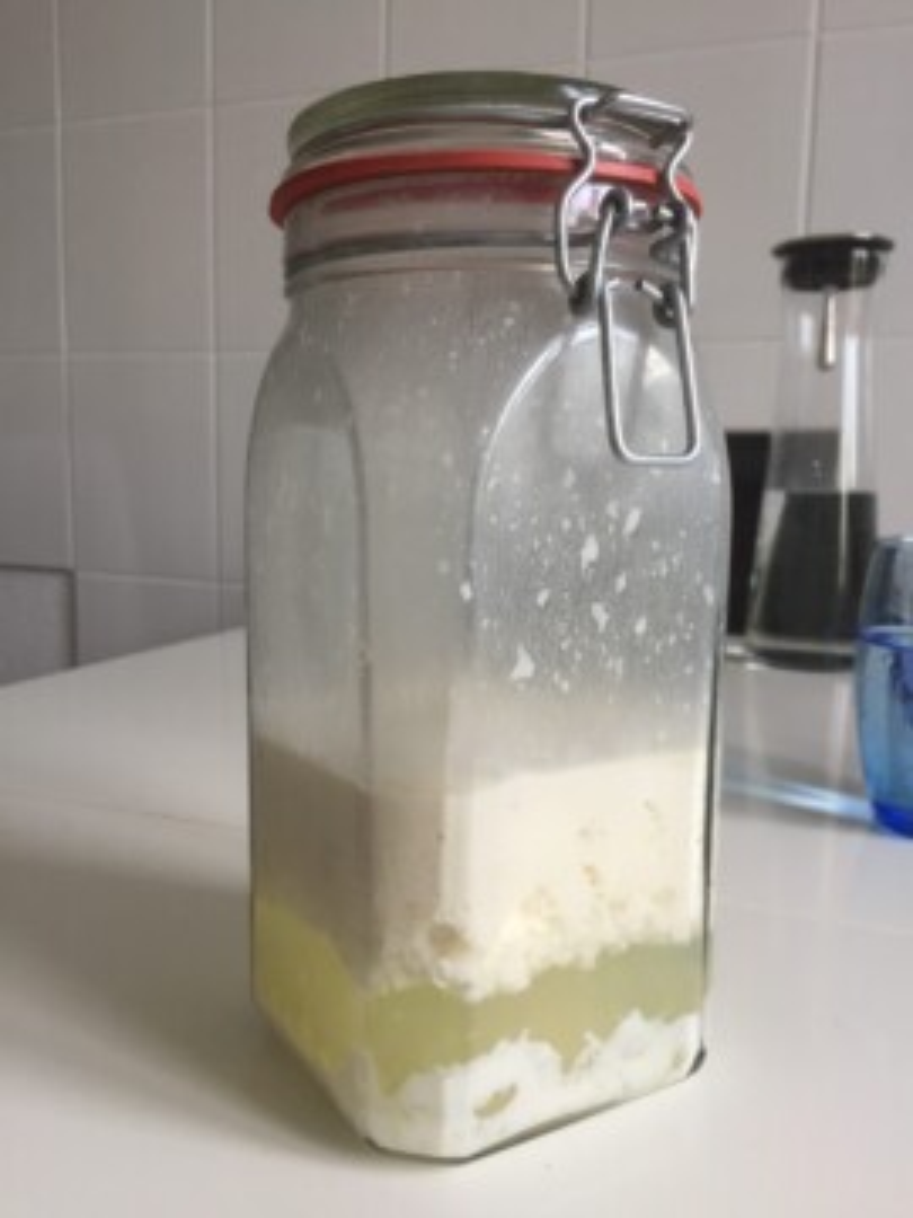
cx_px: 456
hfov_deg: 48.2
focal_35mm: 29
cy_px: 609
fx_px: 1020
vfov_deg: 61.7
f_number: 2.2
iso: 40
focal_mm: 4.15
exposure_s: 1/33
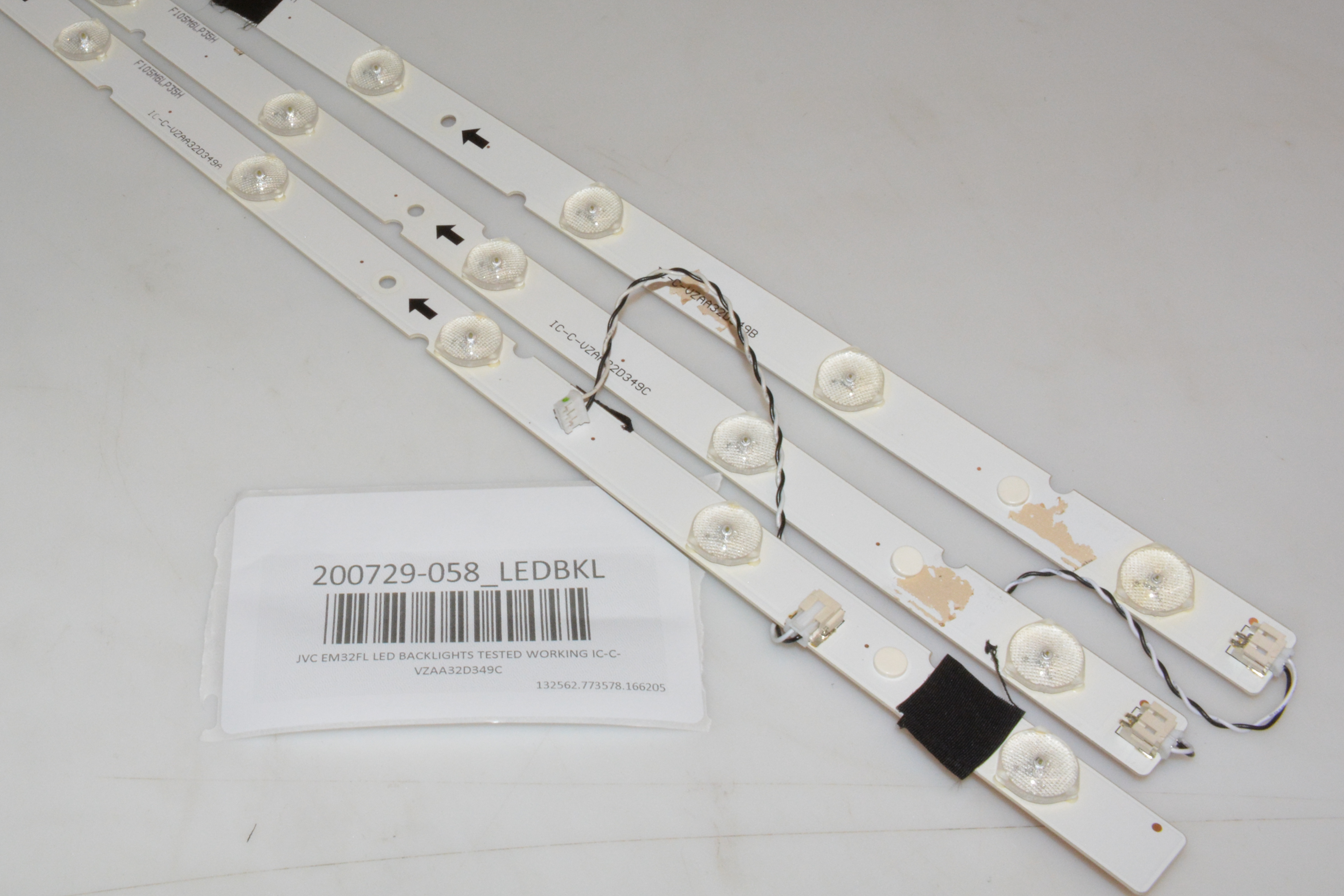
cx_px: 406
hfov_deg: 40.6
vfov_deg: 27.9
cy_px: 235
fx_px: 1783
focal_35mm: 48
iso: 1250
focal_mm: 21
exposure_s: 1/60
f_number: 25
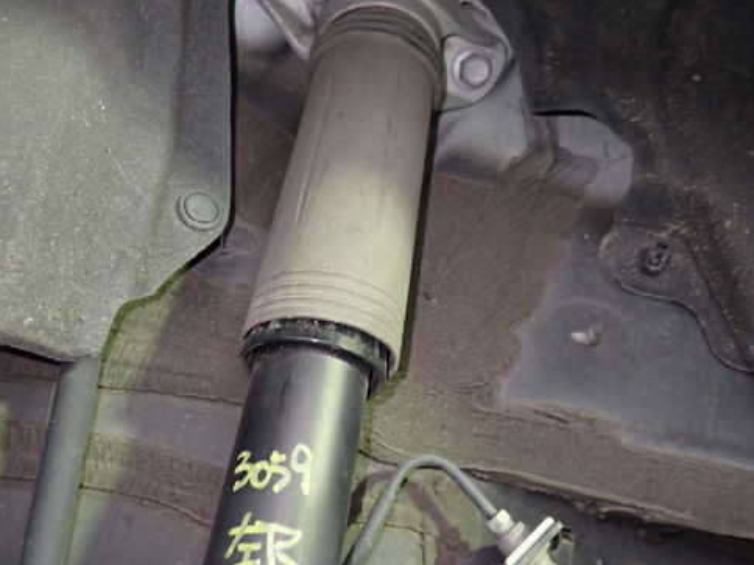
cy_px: 272
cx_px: 366
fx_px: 675
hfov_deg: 58.3
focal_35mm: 31
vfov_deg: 45.4
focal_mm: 4.5
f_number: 2
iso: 640
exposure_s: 1/30
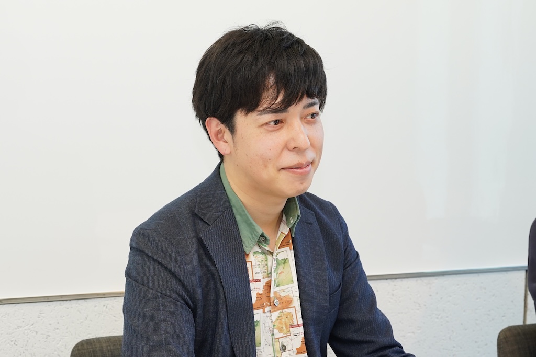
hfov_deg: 21.7
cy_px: 178
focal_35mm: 94
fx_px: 1400
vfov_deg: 14.6
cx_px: 268
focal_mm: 63
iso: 800
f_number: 6.3
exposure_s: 1/125
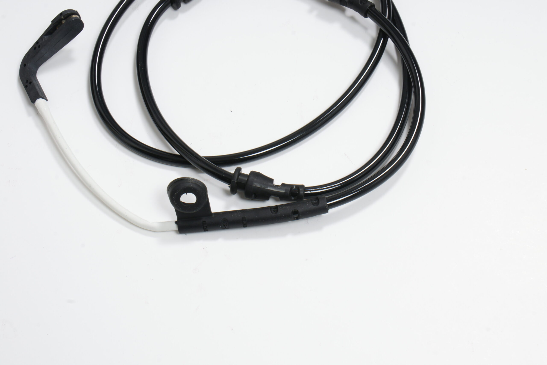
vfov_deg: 18.2
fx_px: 1140
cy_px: 182
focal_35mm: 75
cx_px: 274
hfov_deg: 27.0
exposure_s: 1/250
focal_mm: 50
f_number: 20
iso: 125
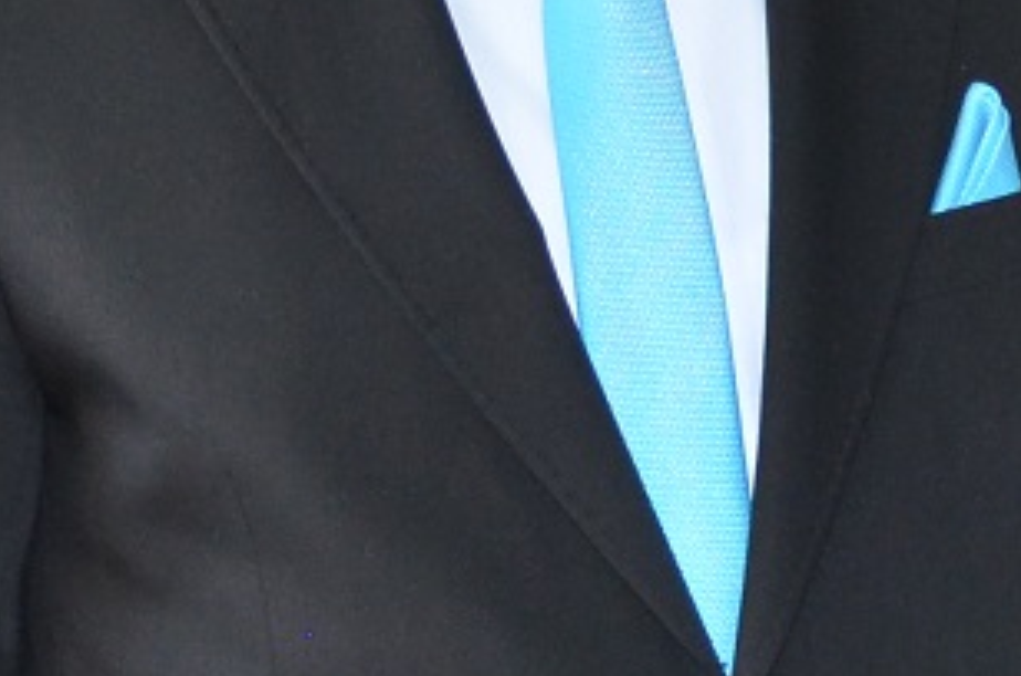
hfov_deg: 7.0
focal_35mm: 292
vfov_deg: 4.7
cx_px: 1293
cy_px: 149
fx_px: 8264
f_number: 4
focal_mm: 30
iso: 800
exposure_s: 1/60
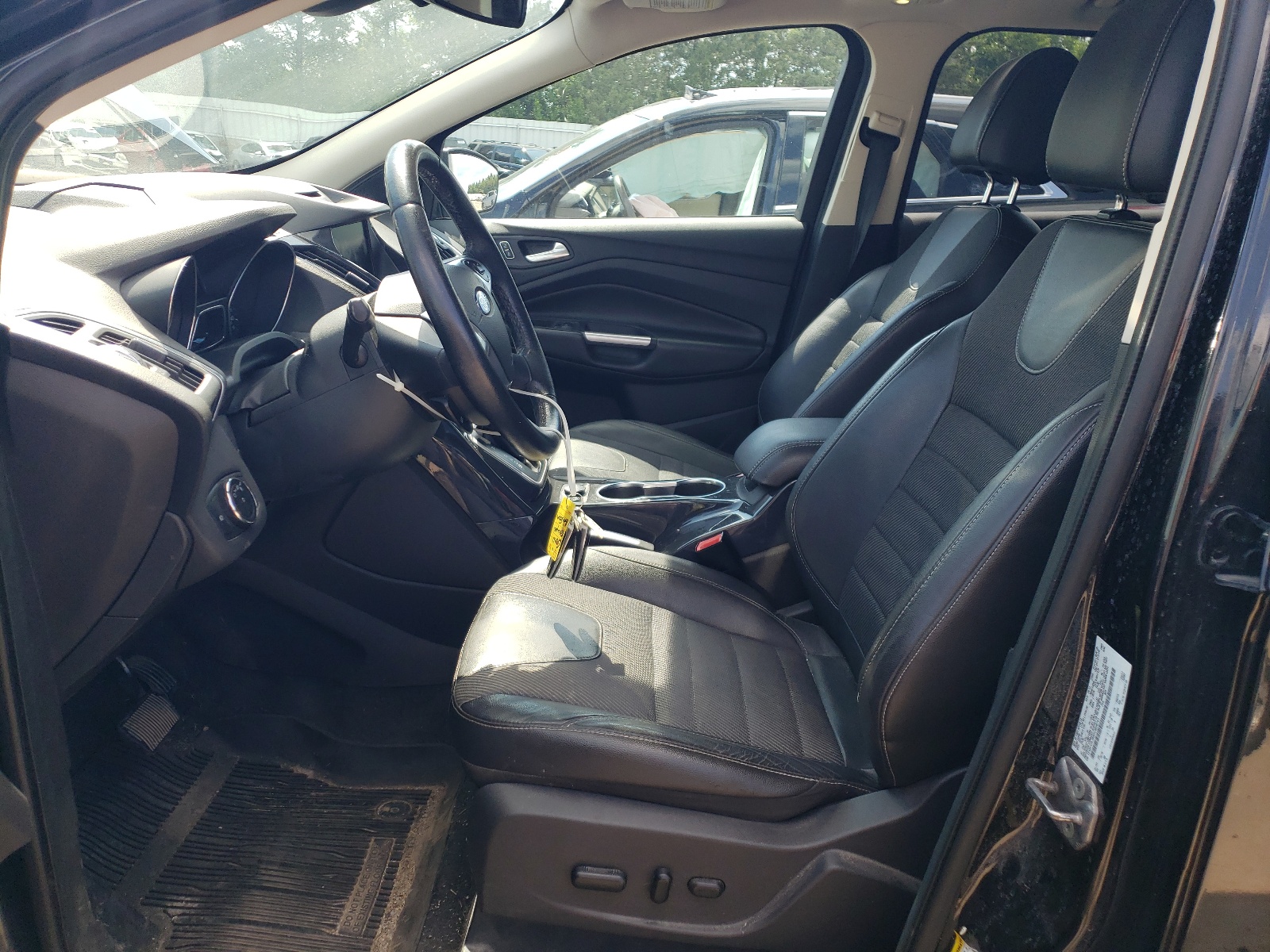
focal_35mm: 26
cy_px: 476
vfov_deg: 53.1
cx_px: 635
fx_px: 954
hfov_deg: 67.3
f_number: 1.5
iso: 50
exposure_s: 1/556
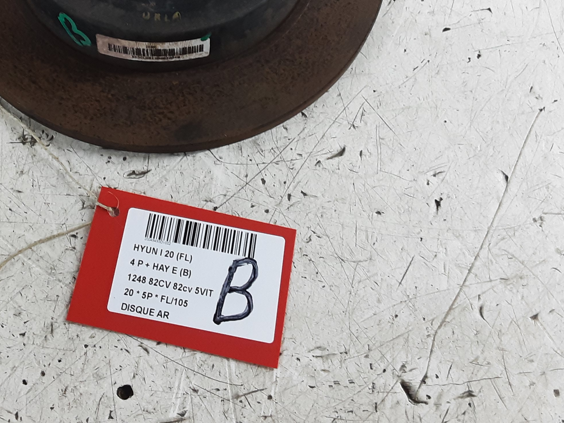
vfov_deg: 31.2
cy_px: 75
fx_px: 733
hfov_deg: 41.4
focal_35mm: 45
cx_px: 179
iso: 125
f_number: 1.9
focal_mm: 2.91
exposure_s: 1/50
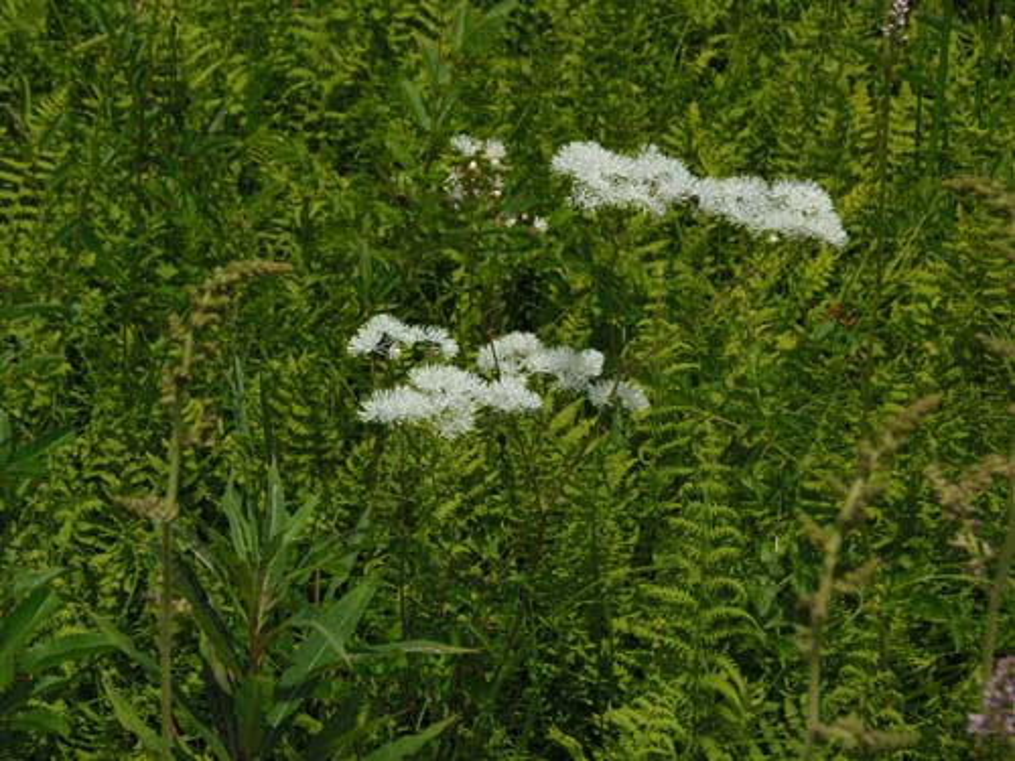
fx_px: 3401
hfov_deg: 17.0
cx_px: 508
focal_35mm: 116
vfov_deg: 12.8
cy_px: 380
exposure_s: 1/800
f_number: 6.1
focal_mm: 21.4
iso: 64
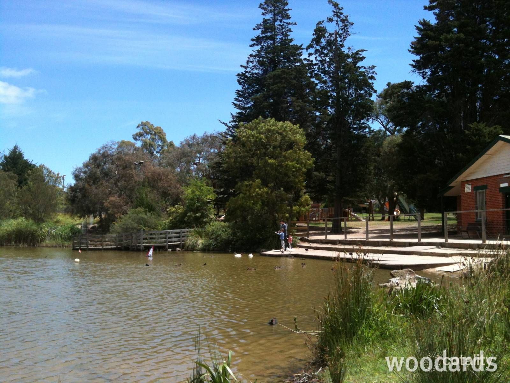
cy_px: 192
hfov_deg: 52.6
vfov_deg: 40.7
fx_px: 516
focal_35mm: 35
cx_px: 255
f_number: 2.8
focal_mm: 3.85
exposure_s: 1/867
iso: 64
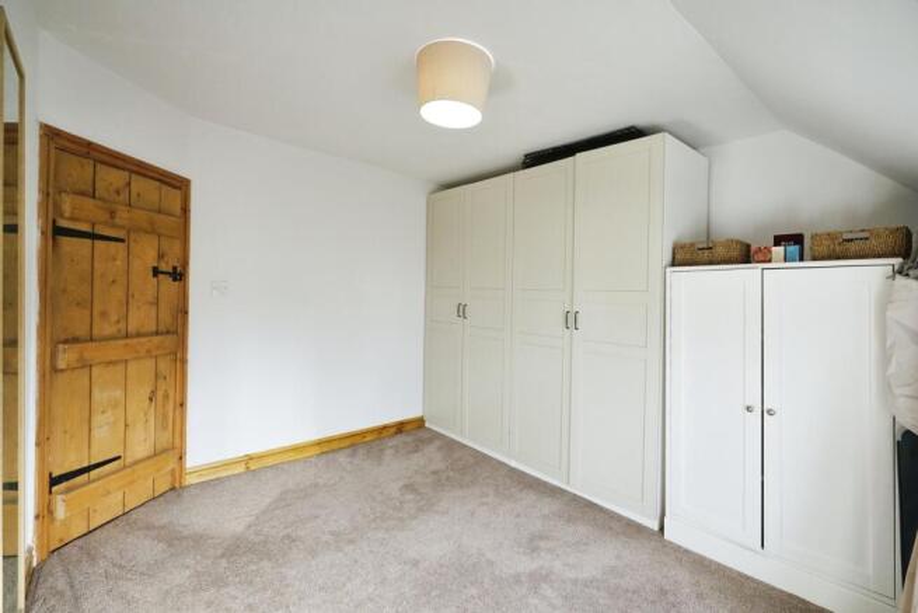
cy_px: 306
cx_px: 459
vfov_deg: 73.8
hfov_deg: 96.7
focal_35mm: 16
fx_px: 408
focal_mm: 16
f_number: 7.1
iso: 2000
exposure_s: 1/100
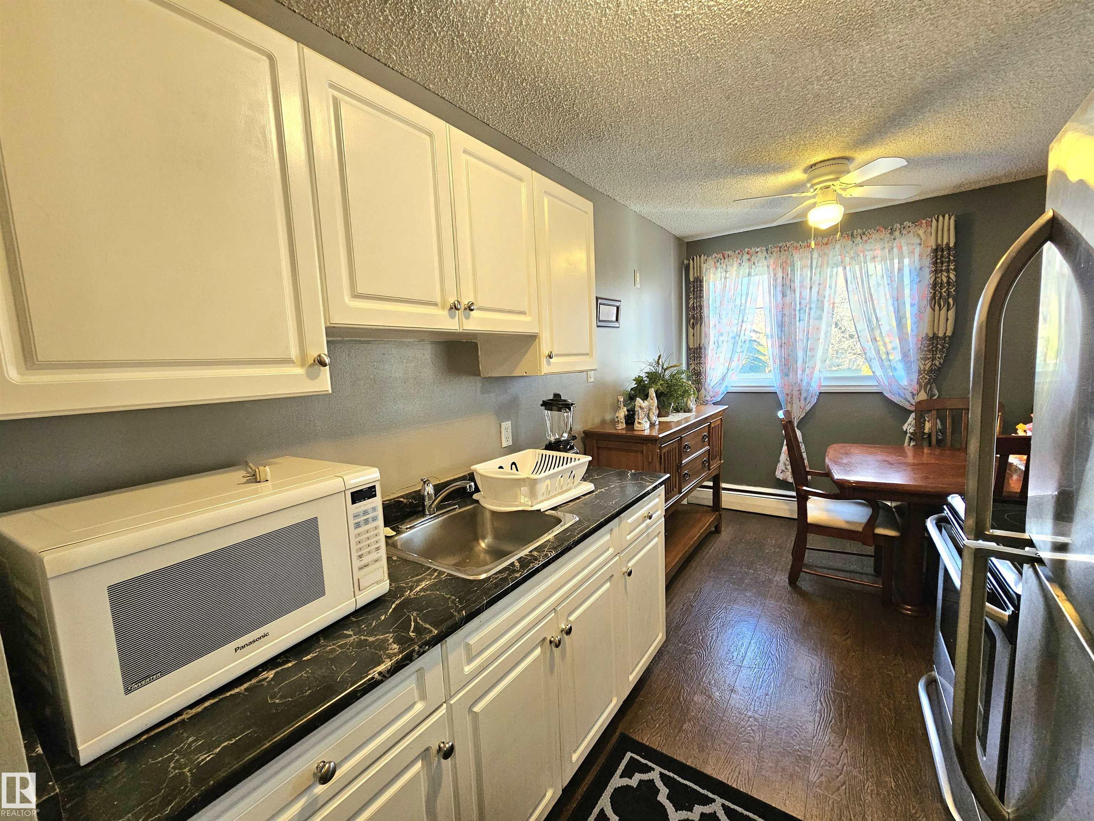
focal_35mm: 13
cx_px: 547
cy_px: 410
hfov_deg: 106.2
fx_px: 411
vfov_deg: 89.9
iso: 250
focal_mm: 2.2
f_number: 2.2
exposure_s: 1/60.2
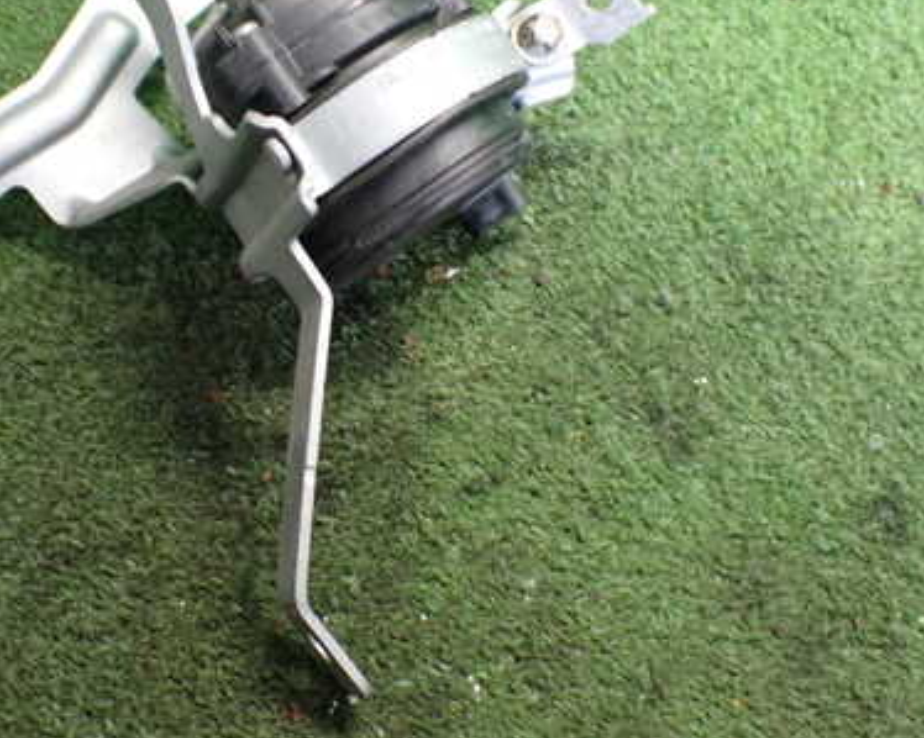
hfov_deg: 39.3
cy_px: 247
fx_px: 1285
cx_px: 343
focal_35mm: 47
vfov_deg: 31.8
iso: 800
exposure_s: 1/50
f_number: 2.3
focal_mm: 5.4
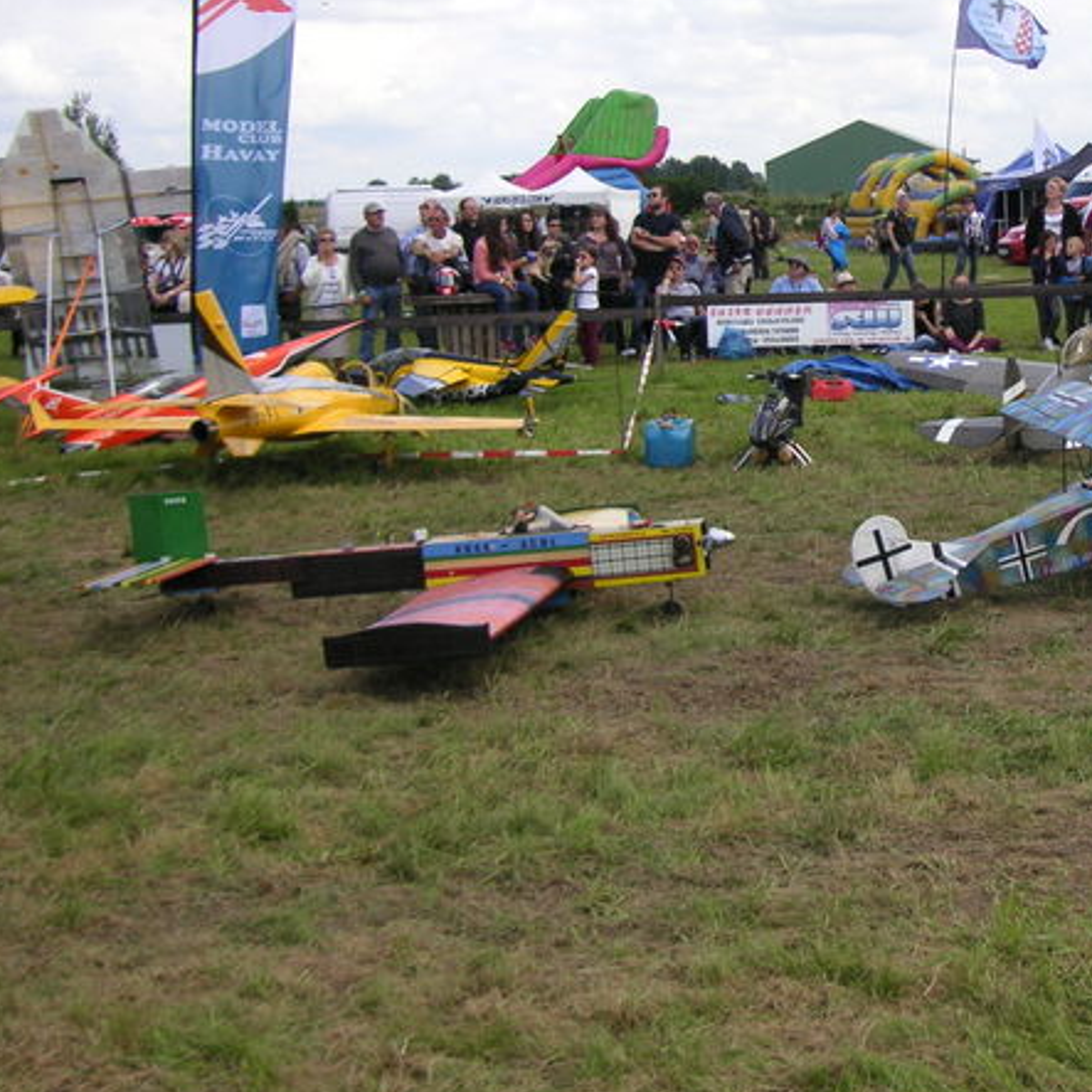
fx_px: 2106
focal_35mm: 59
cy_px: 463
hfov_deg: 28.4
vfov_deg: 29.0
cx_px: 890
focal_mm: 6.1
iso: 50
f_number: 2.8
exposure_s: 1/750
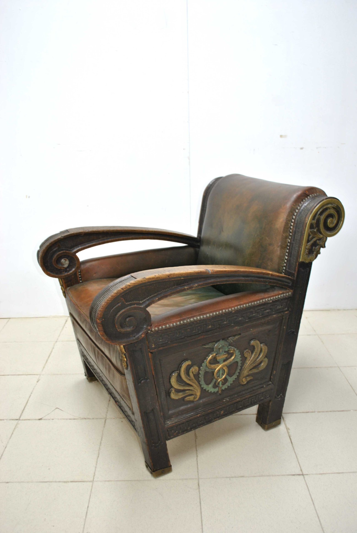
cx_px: 178
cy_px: 266
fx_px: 489
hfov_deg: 40.1
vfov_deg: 57.2
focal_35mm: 33
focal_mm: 22
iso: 200
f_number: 3.8
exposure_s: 1/10
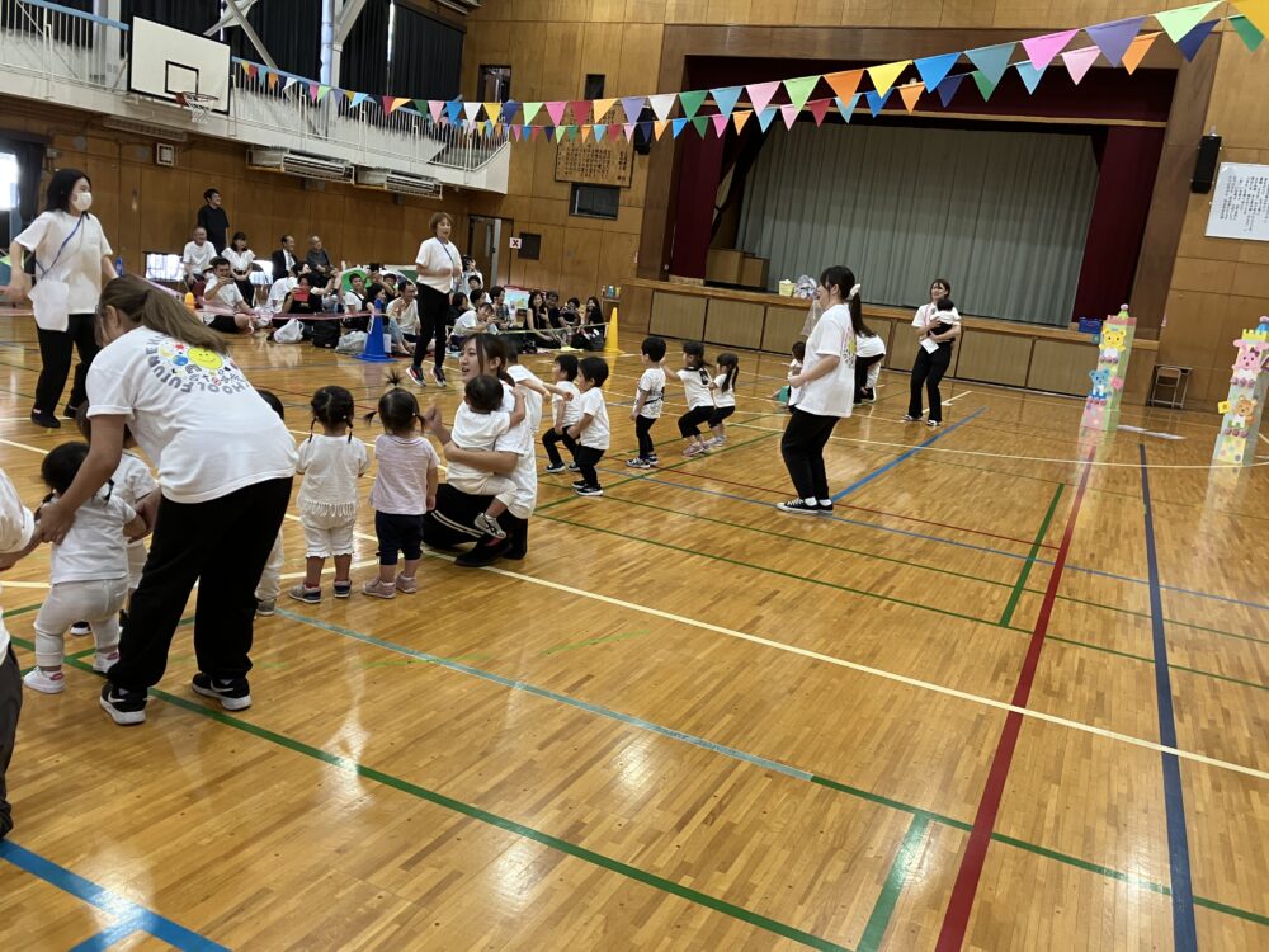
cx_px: 634
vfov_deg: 49.7
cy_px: 476
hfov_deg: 63.4
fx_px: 1026
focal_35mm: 28
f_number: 1.8
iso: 80
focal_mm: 3.99
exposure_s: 1/67
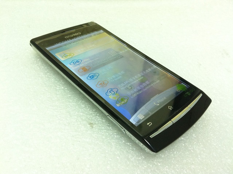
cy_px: 87
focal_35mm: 35
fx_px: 235
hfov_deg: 52.7
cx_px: 116
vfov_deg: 40.6
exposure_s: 1/17
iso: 160
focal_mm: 3.85
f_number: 2.8
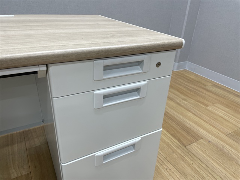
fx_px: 180
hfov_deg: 67.3
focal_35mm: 26
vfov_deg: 53.1
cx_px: 120
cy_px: 90
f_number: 1.6
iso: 80
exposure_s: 1/100
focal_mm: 4.2
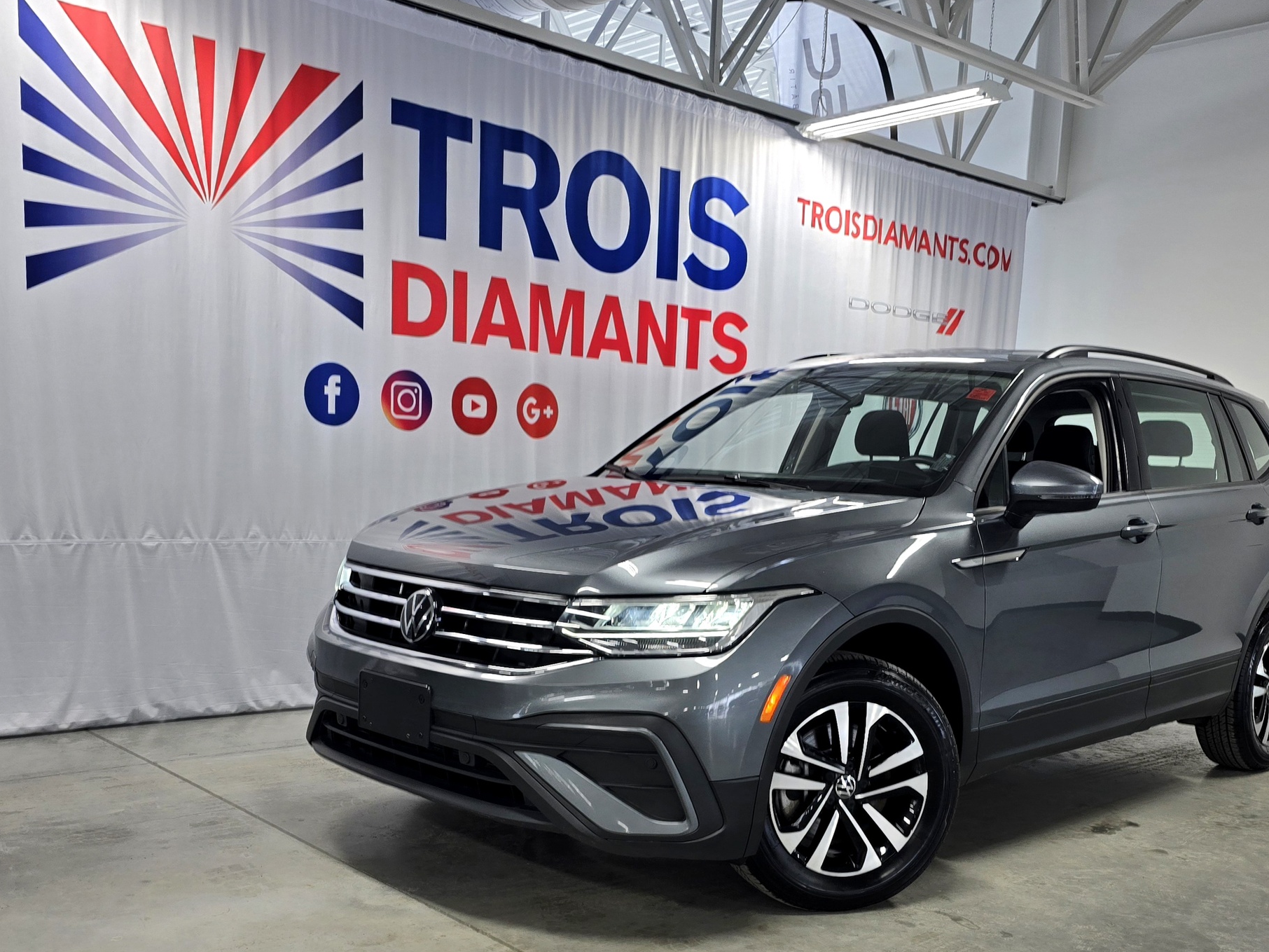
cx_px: 672
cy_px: 488
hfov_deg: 67.2
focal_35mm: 26
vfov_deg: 53.1
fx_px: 953
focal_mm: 6.3
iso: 50
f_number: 1.7
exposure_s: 1/120
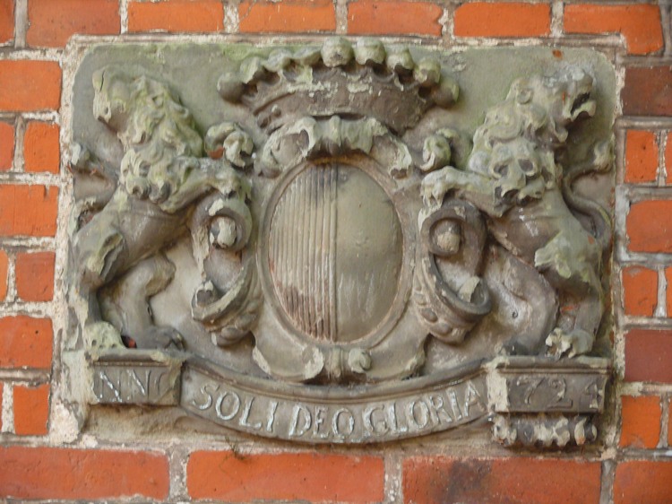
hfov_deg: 19.1
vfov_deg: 14.4
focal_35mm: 103
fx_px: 1999
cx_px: 336
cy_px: 252
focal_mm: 21.7
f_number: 3.2
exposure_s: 1/30
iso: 200
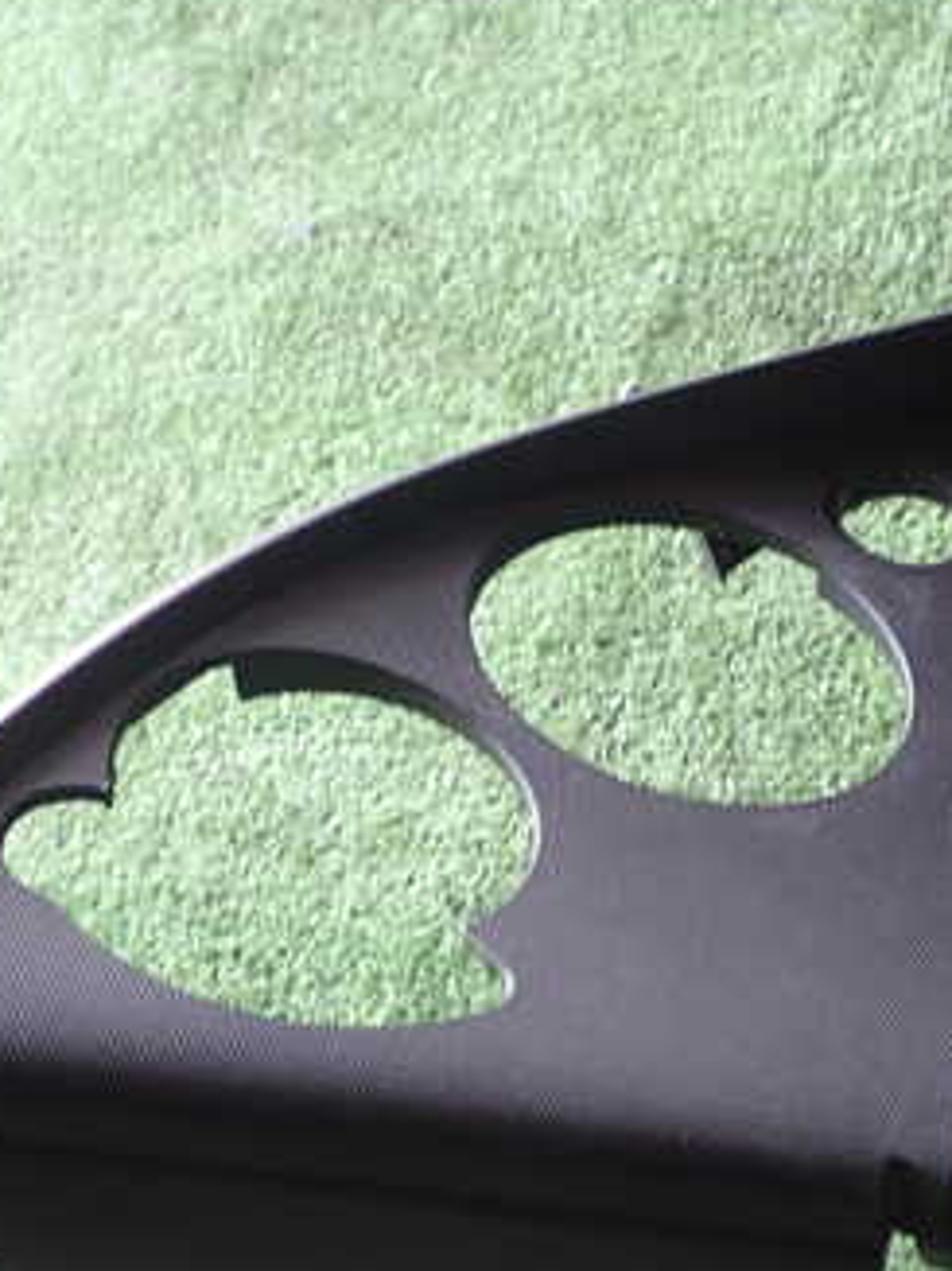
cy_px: 723
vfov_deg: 29.4
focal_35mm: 66
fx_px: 2422
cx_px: 610
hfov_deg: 22.2
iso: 160
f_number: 2.5
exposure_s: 1/80
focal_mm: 6.37
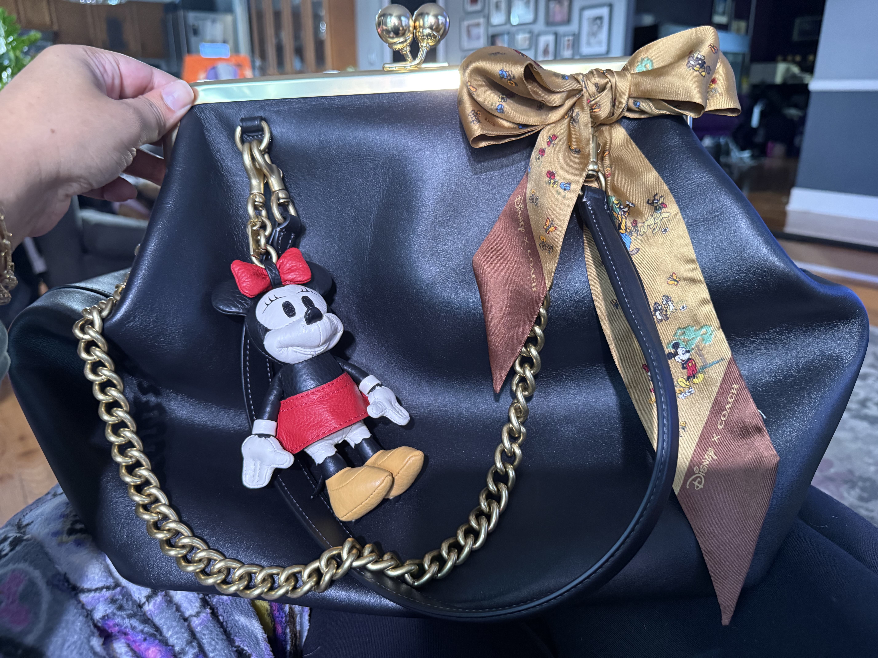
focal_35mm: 24
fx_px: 609
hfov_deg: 71.6
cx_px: 439
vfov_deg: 56.8
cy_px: 329
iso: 800
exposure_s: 1/40
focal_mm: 6.76
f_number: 1.78
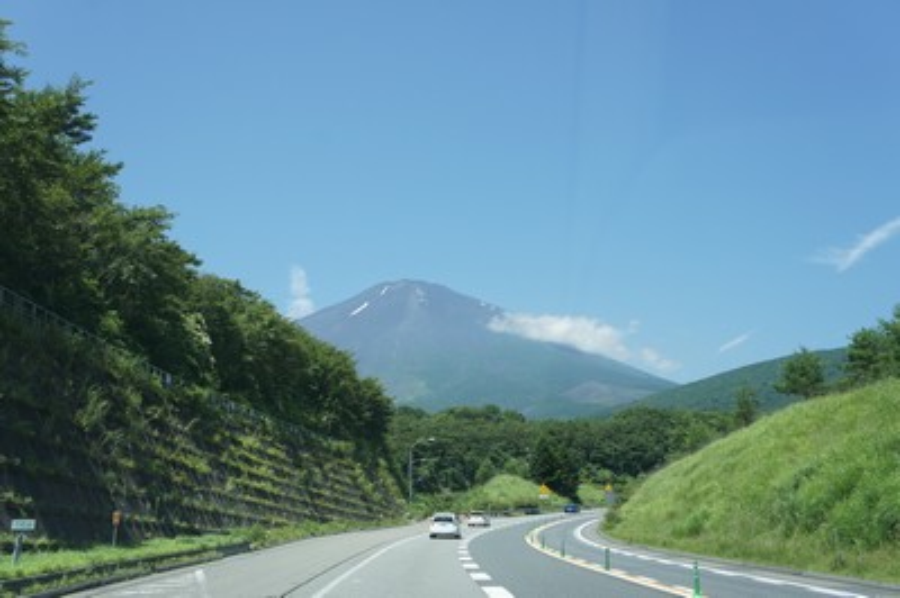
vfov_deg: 31.8
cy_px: 299
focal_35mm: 42
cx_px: 450
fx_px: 1049
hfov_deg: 46.4
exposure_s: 1/320
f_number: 8
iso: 200
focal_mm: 28
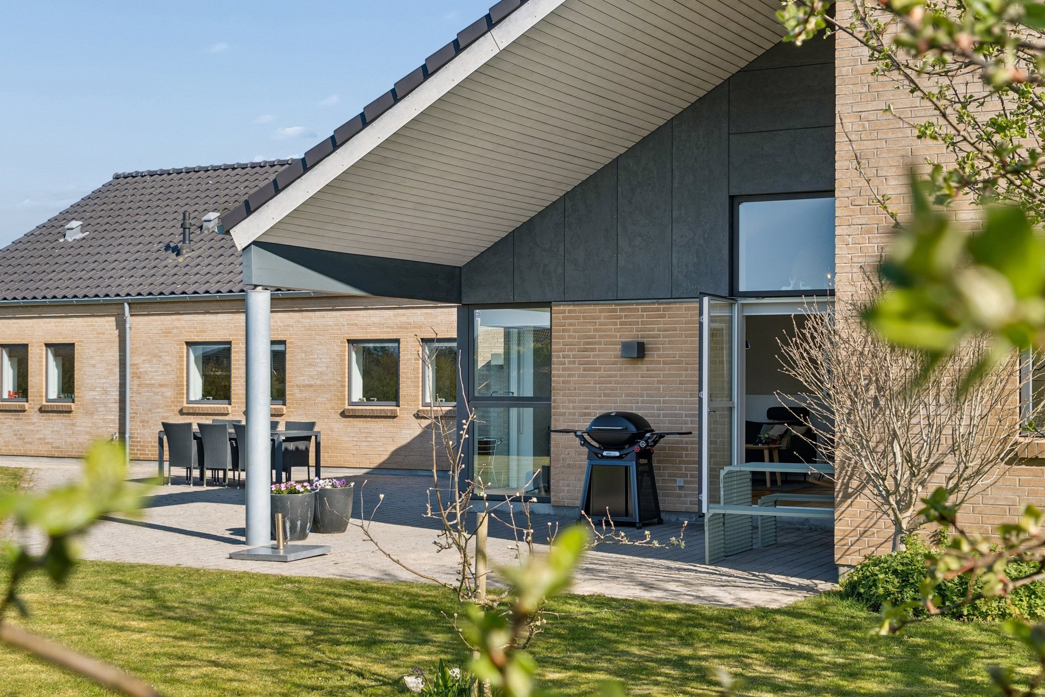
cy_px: 348
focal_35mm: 50
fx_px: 1437
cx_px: 522
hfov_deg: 40.0
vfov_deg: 27.3
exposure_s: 1/50
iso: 200
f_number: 8
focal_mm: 33
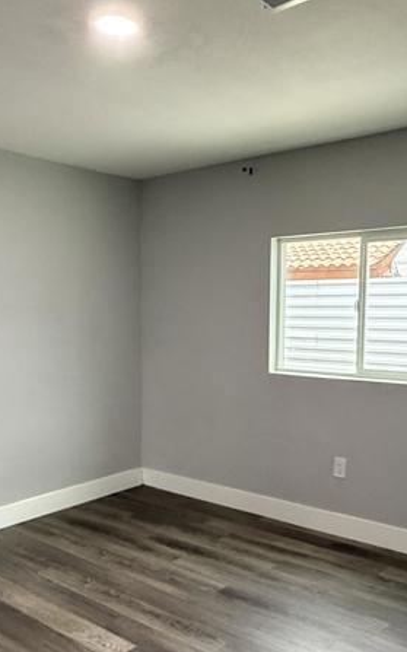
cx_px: 201
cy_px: 395
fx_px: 604
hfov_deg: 37.2
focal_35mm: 34
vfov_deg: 56.2
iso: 640
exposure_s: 1/120
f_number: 2.2
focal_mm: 2.22
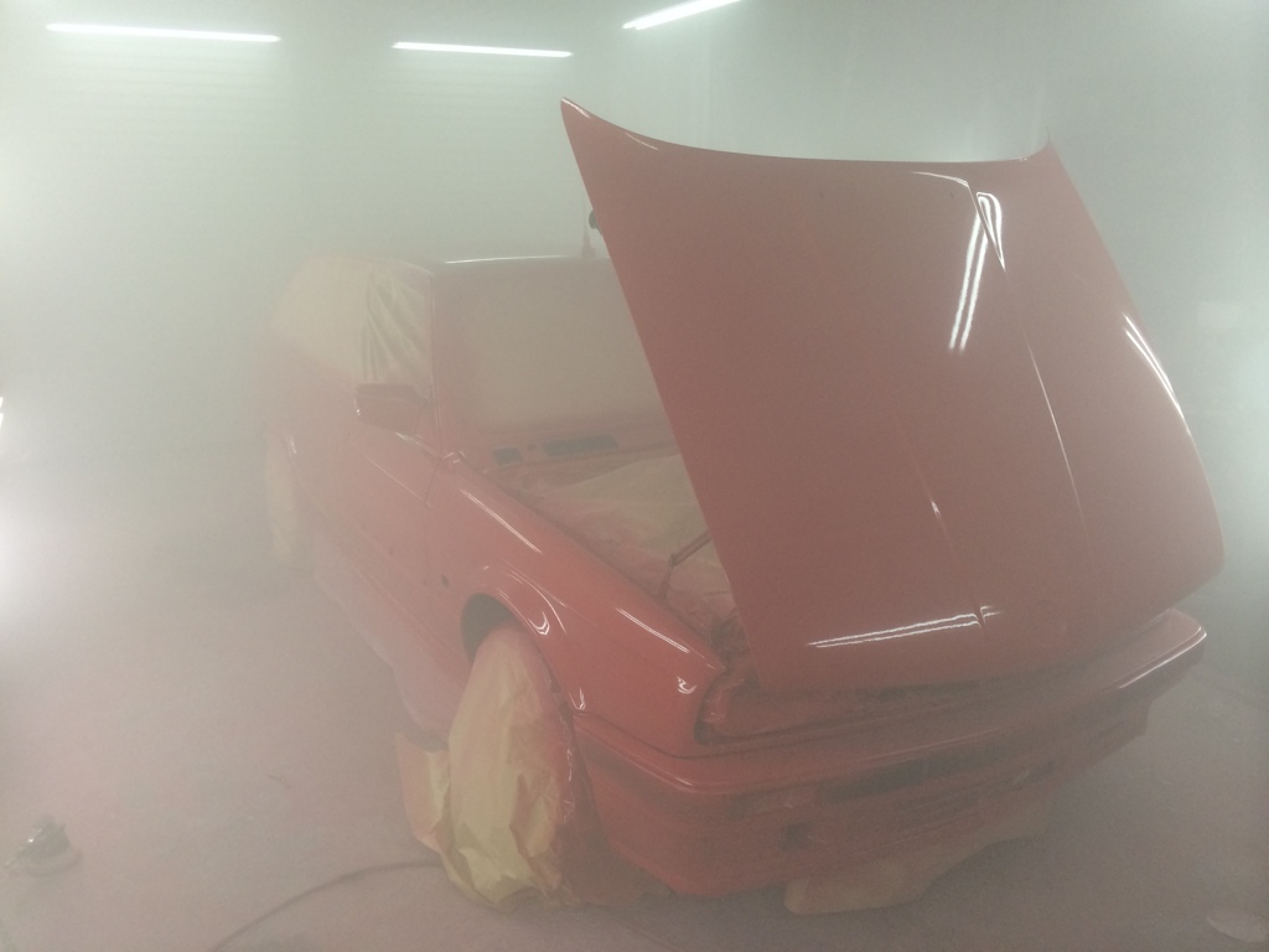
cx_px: 634
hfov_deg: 60.0
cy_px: 476
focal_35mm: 30
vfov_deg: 46.8
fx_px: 1100
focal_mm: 4.12
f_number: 2.2
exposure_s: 1/30
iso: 40
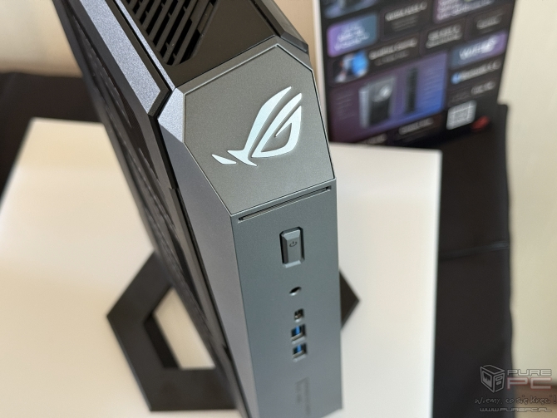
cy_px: 209
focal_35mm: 48
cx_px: 278
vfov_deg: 30.3
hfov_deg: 39.6
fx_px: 773
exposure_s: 1/60
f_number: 1.78
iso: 250
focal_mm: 6.76
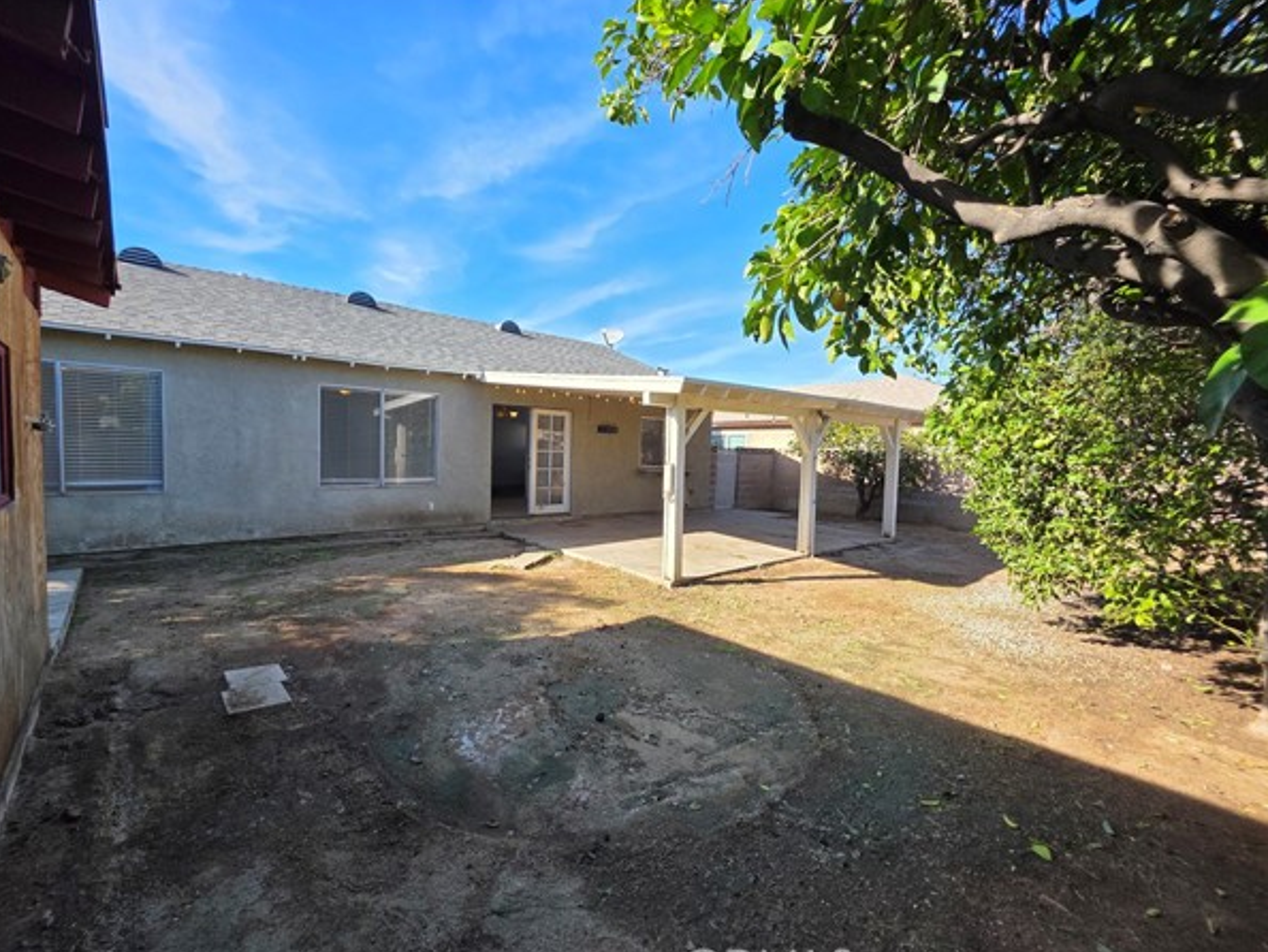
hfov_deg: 101.9
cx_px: 589
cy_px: 487
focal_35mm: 14
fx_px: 513
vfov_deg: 85.7
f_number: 1.9
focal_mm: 2.2
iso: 100
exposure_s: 1/2000
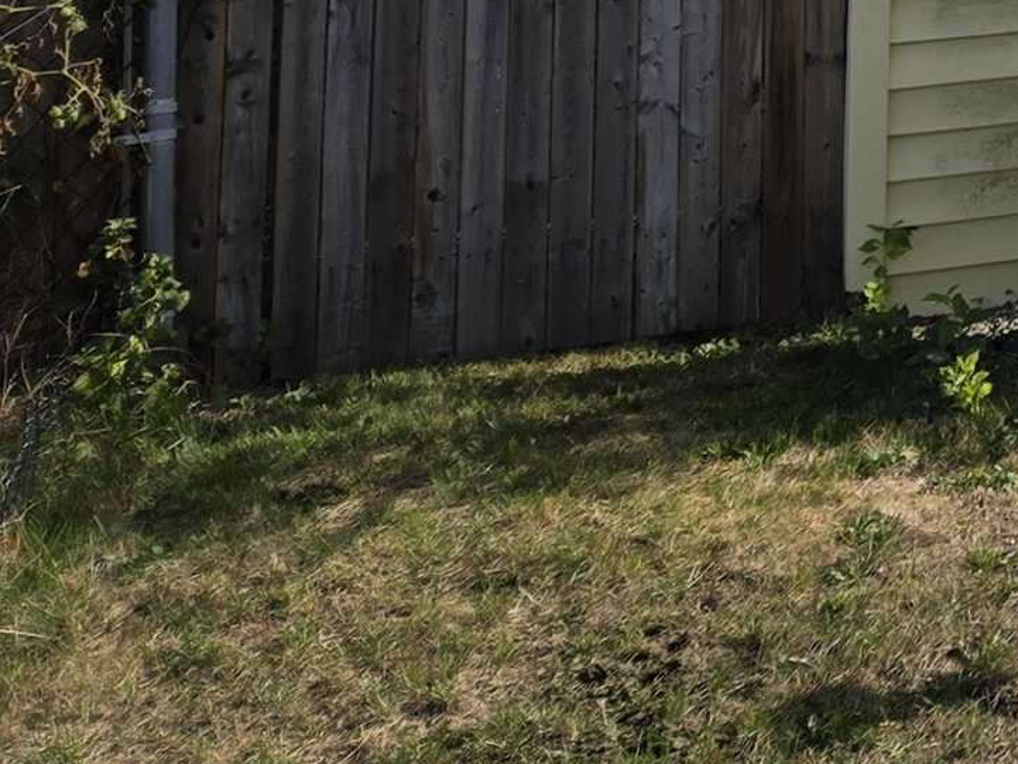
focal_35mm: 98
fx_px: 2882
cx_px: 1941
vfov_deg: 13.7
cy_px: -563
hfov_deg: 16.2
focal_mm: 5.4
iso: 25
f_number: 1.8
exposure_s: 1/1869
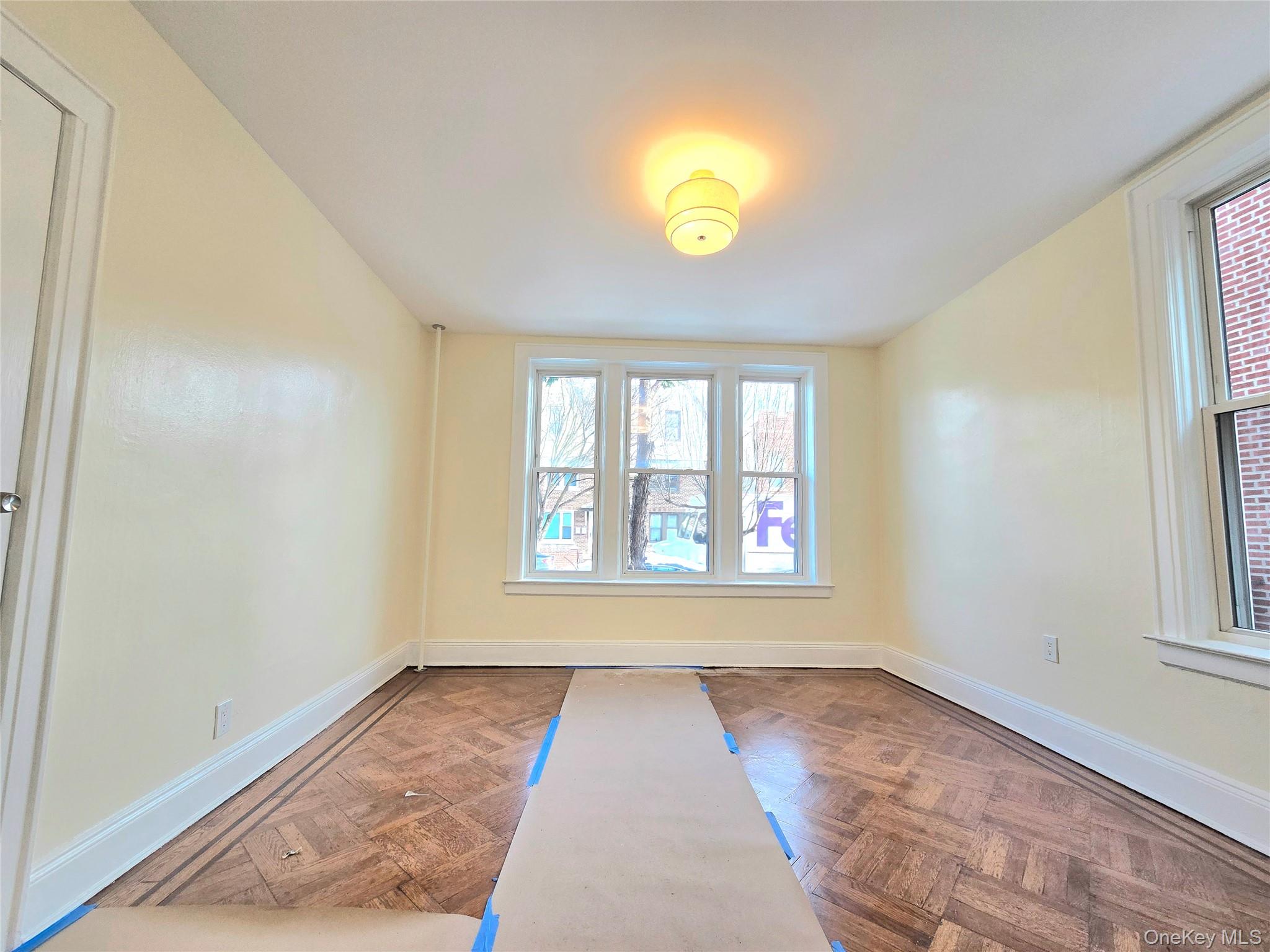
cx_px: 635
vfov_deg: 89.9
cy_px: 476
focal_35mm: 13
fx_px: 477
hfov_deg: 106.2
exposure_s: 1/120
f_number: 2.2
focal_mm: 2.2
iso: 64
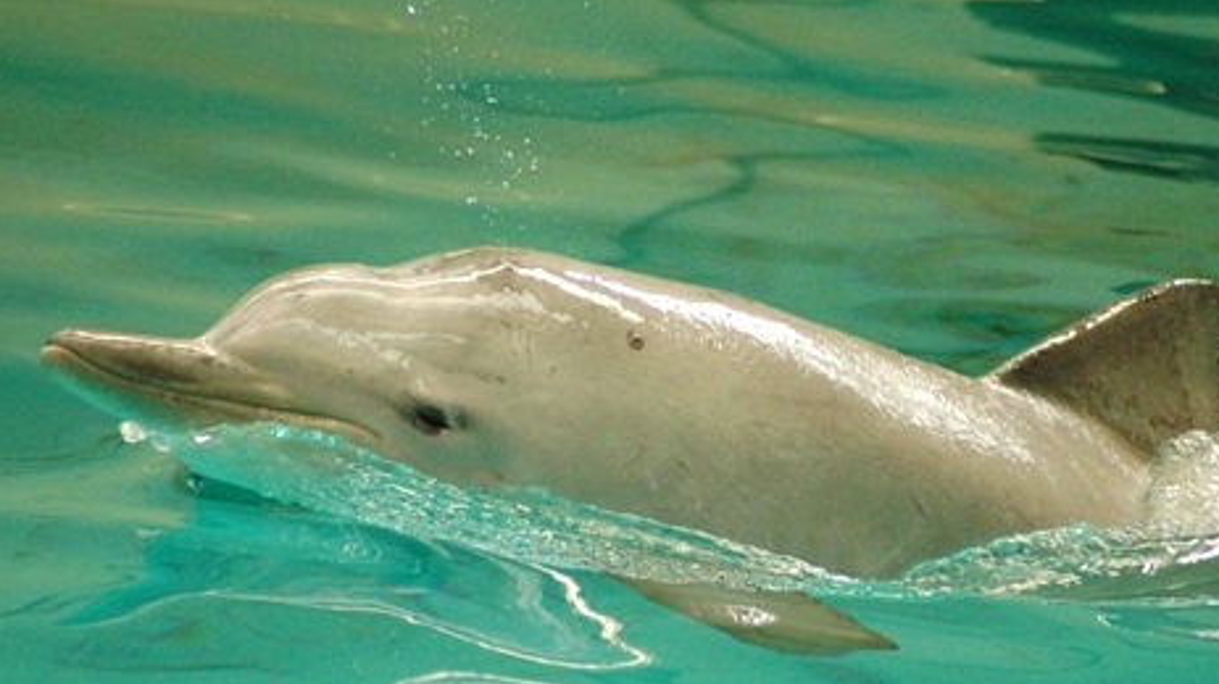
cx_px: 663
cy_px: 326
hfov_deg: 4.5
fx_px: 15670
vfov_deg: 2.5
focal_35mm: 485
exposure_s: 1/500
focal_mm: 250
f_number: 5.6
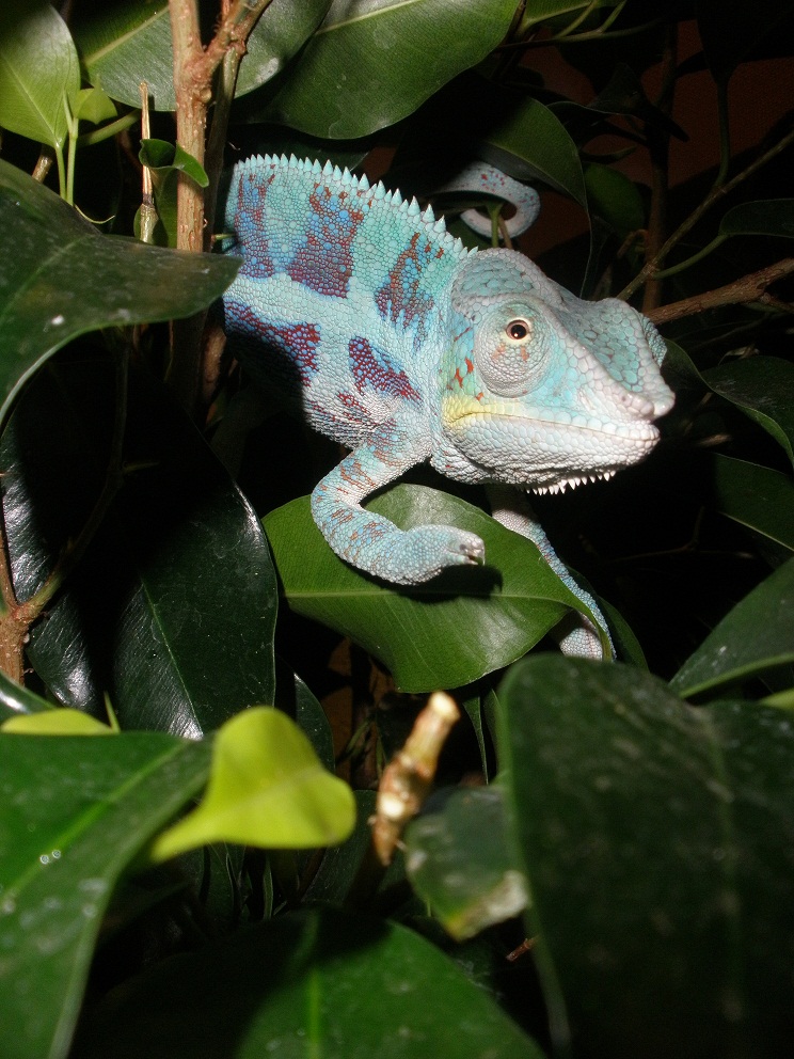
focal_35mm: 36
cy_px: 530
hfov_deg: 39.7
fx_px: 1101
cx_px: 397
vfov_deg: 51.4
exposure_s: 1/30
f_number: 5.6
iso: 160
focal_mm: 6.3
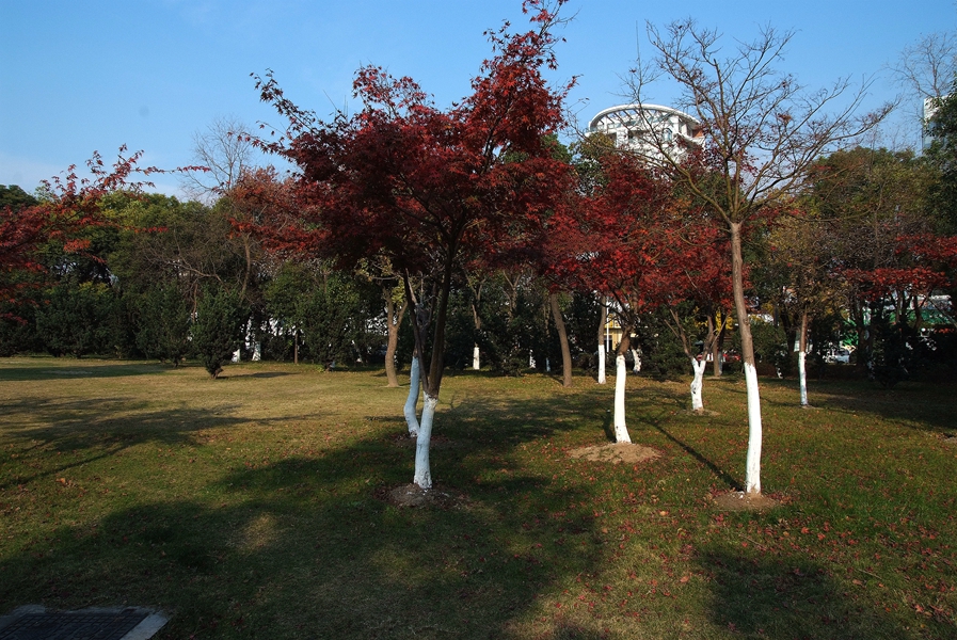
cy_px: 320
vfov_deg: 28.1
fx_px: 1277
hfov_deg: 41.1
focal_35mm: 48
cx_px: 478
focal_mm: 32
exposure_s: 1/320
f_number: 9
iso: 200
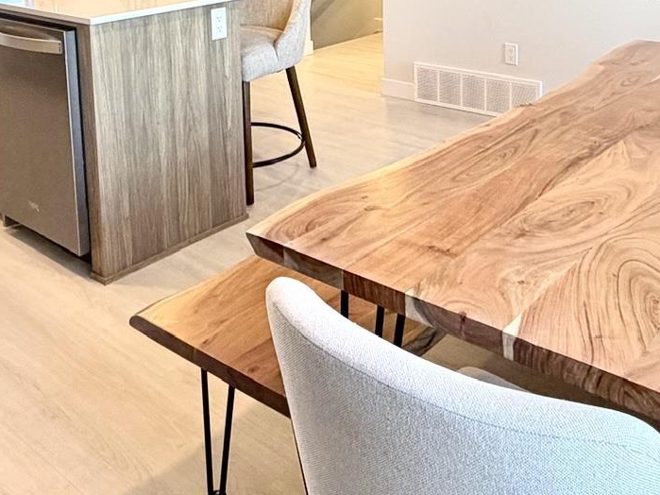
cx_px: 314
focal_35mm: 41
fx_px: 782
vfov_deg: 31.9
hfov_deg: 45.8
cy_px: -18
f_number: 2.2
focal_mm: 2.22
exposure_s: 1/60
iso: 250
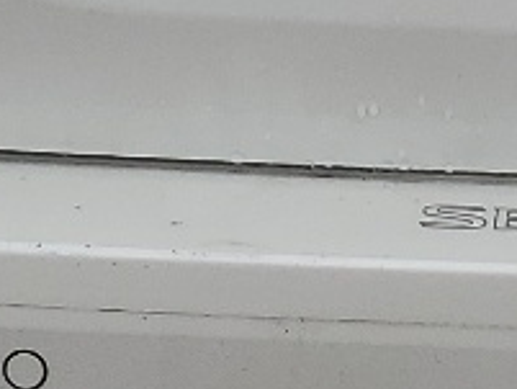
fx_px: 3093
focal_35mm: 207
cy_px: -252
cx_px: 705
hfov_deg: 9.4
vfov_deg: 7.0
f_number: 1.5
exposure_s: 1/2000
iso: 50
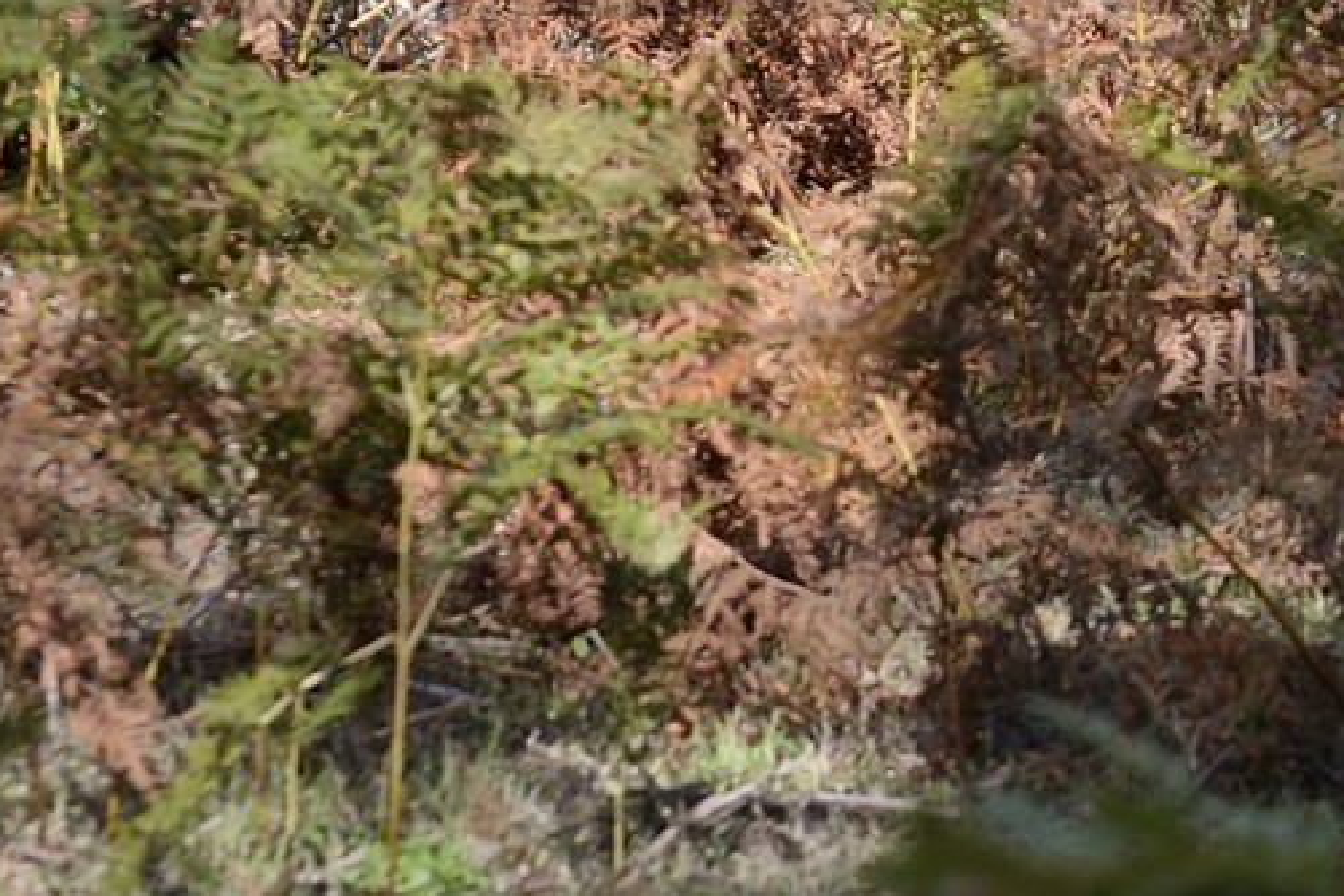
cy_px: -418
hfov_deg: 10.4
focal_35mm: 198
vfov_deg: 6.8
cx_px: 574
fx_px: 7391
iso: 200
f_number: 4.5
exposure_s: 1/640
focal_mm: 62
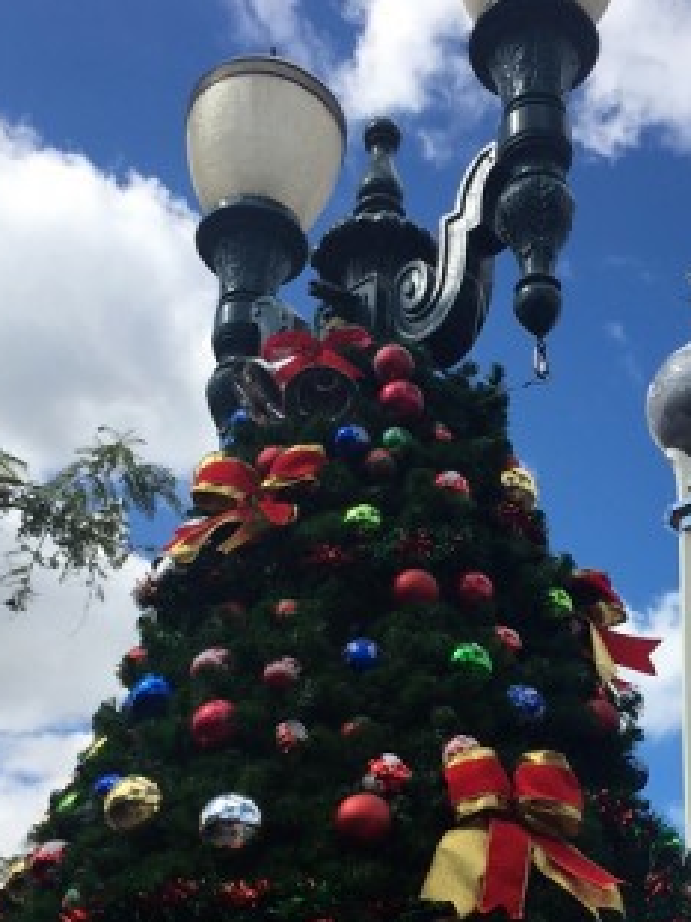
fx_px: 1492
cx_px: 486
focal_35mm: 56
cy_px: 694
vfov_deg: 33.7
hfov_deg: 25.9
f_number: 2.2
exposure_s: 1/1748
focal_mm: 4.15
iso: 25
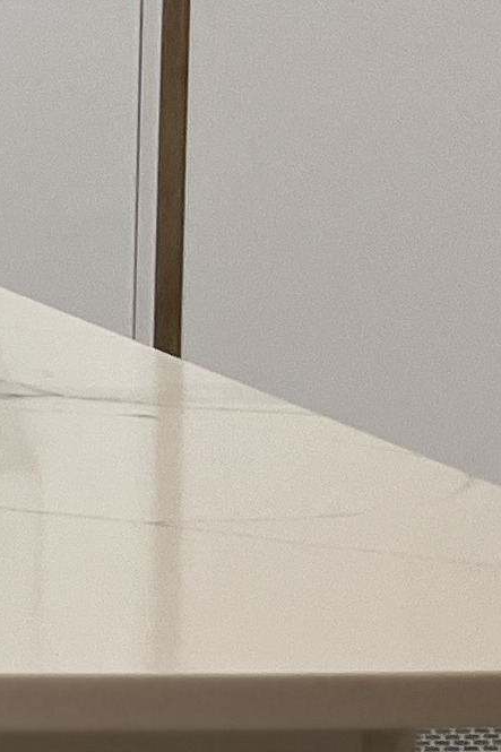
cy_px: -216
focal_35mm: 164
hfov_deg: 6.4
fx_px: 3425
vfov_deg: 12.2
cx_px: -1651
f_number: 1.6
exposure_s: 1/100
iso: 64
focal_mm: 5.1
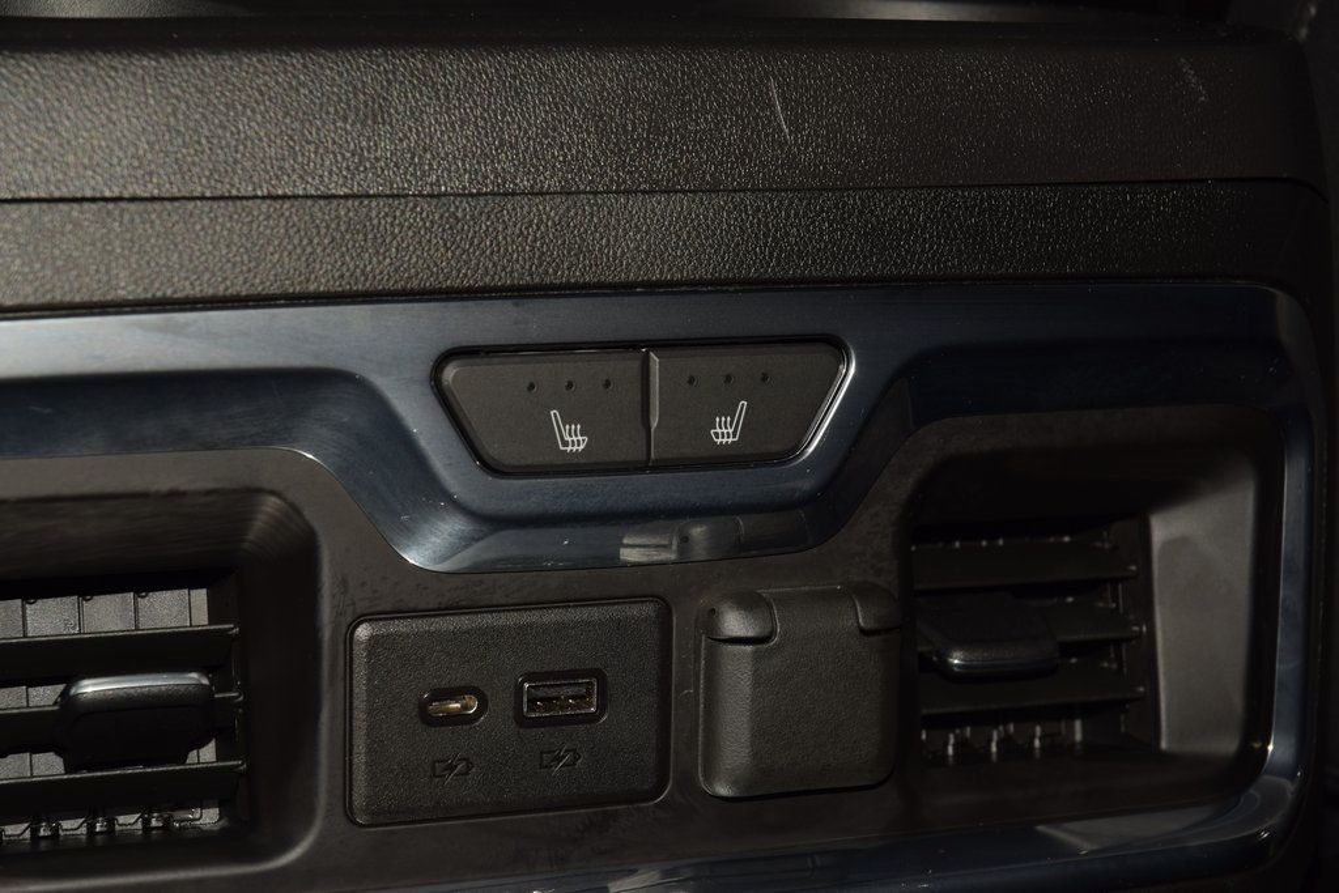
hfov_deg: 19.5
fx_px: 3906
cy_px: 446
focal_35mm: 105
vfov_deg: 13.0
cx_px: 670
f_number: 8
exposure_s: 1/125
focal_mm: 70
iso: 100
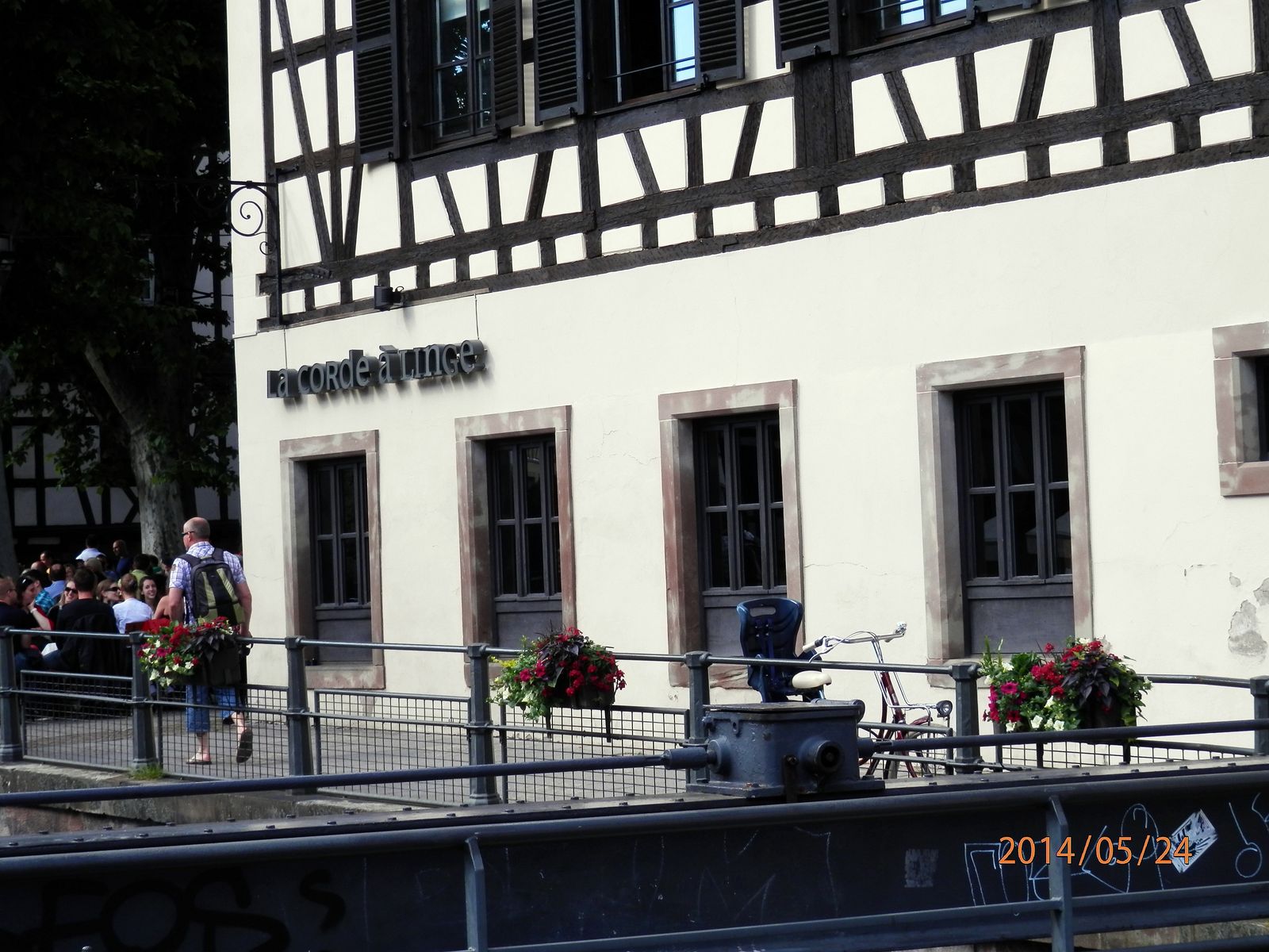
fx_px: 3226
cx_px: 634
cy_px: 476
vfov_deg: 16.8
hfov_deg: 22.3
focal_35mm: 88
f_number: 4.8
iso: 80
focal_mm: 15.8
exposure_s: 1/160
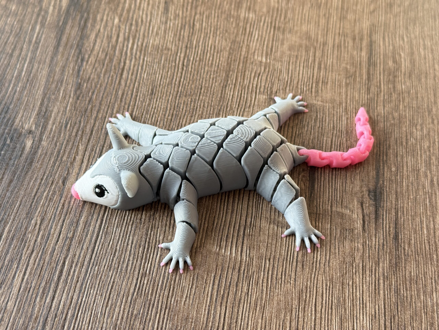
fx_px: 609
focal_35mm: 48
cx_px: 220
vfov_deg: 30.3
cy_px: 165
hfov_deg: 39.7
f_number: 1.78
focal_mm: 6.76
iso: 160
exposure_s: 1/160
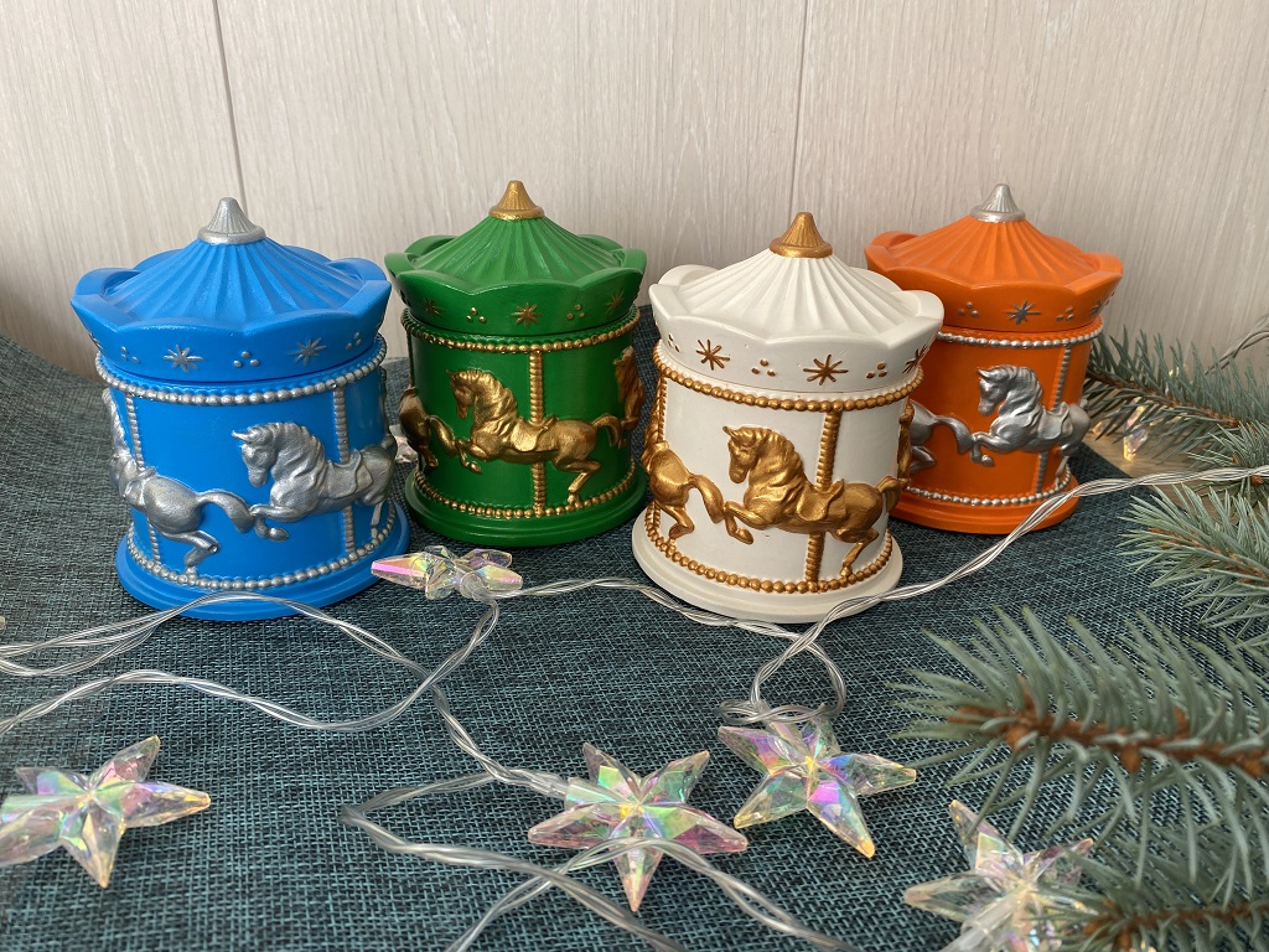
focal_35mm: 26
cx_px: 634
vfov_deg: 53.1
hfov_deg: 67.3
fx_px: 953
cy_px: 476
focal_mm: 4.25
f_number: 1.8
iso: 32
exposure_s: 1/242
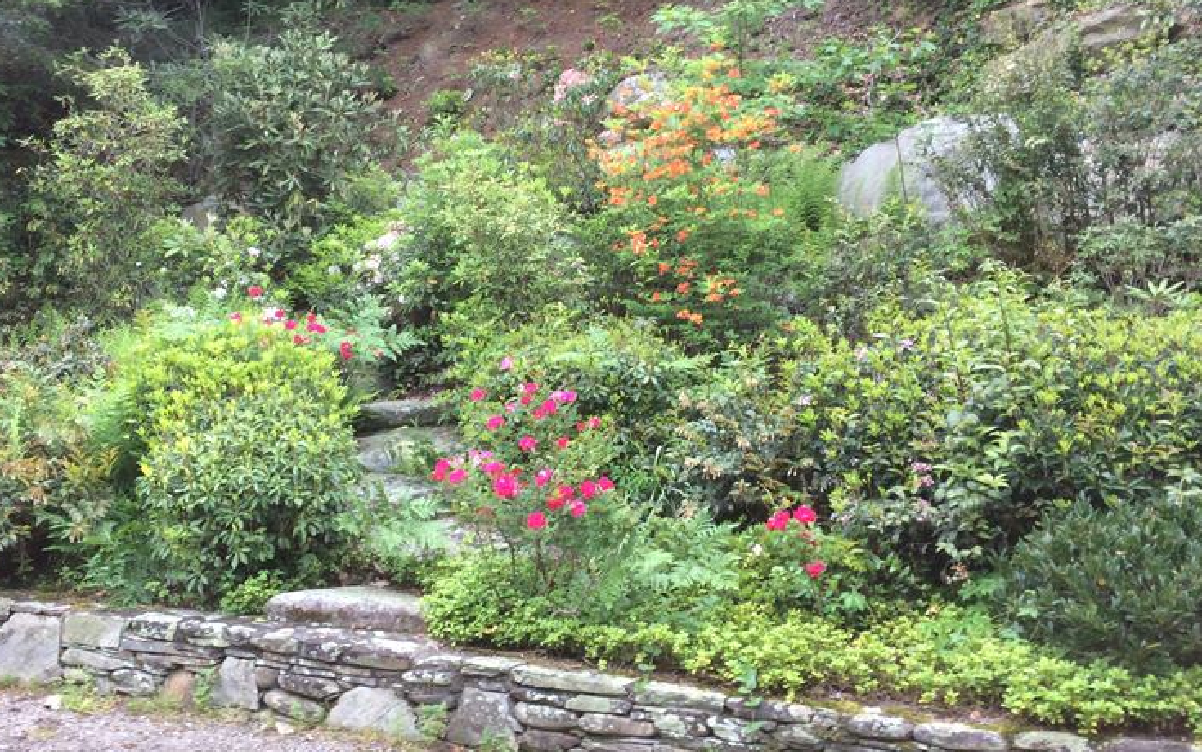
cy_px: 306
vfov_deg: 32.7
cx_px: 480
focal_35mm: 39
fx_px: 1278
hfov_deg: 50.0
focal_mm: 4.15
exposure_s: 1/120
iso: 50
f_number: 2.2
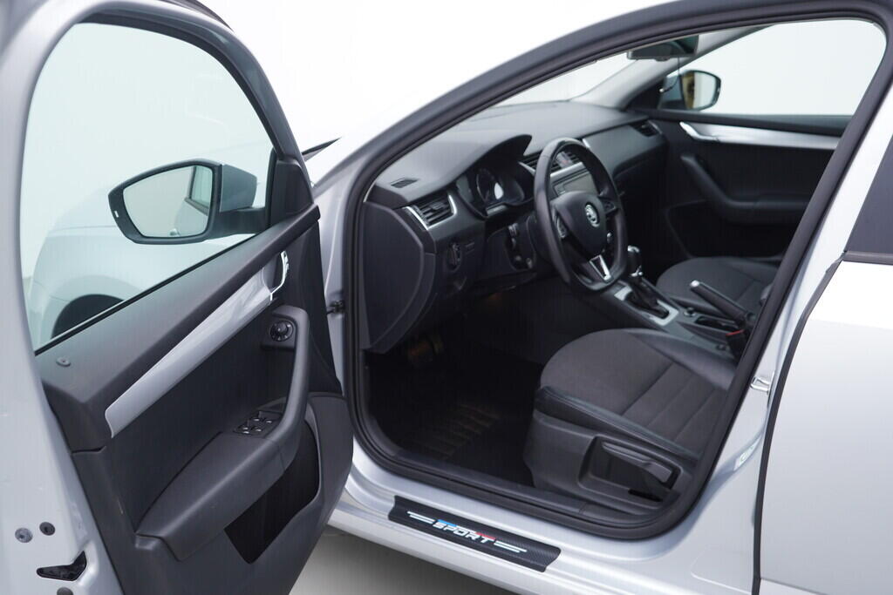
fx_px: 893
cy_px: 298
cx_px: 446
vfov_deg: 36.9
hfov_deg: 53.1
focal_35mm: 36
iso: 125
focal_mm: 24
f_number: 3.2
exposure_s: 1/50
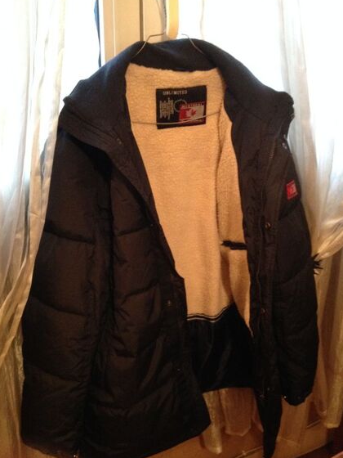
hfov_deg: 36.0
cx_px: 170
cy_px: 250
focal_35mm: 40
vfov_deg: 46.7
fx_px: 528
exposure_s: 1/15
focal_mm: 4.28
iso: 400
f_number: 2.4
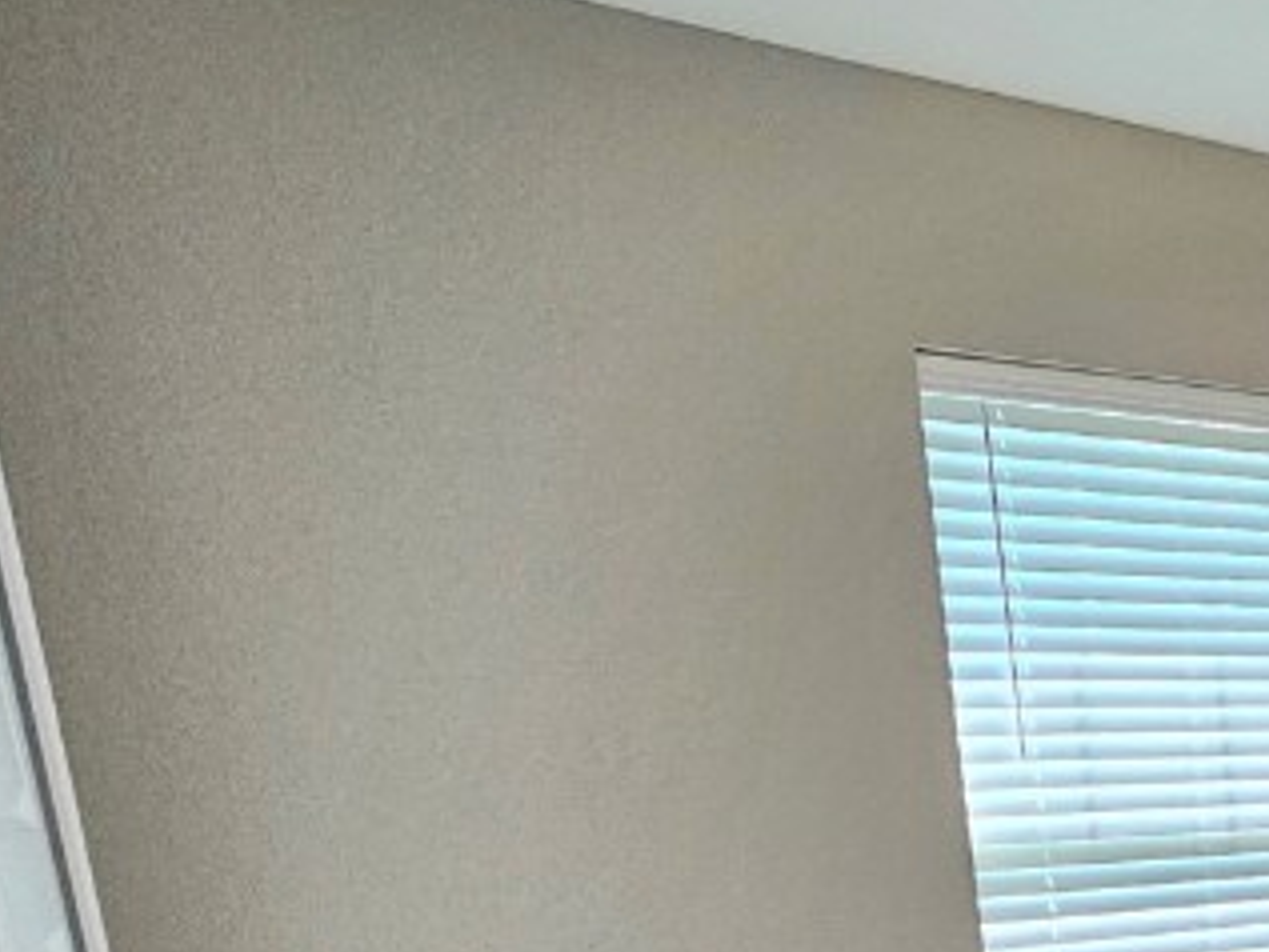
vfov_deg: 30.4
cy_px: 1068
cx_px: 1805
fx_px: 1540
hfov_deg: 30.3
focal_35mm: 42
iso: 64
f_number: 2.2
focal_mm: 2.2
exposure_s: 1/60.2
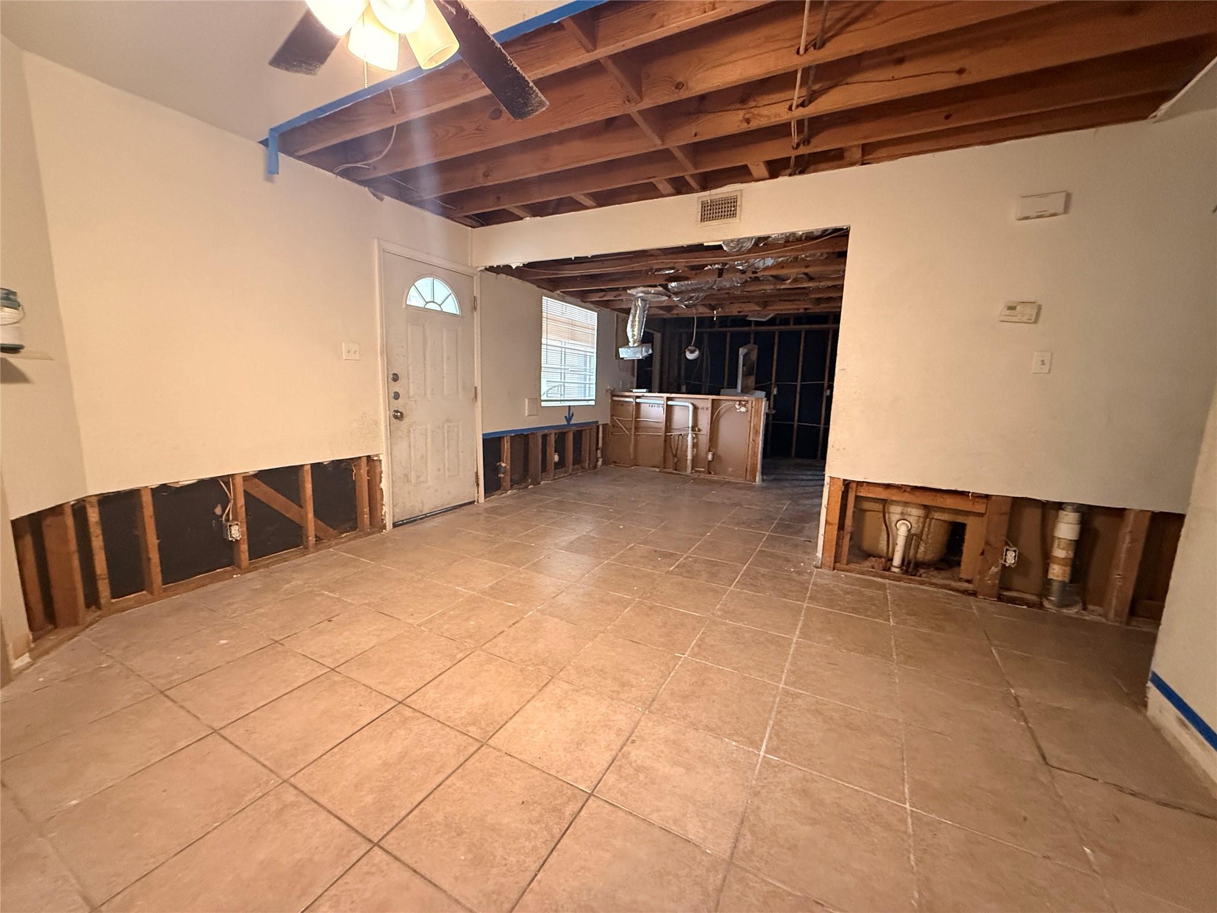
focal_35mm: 14
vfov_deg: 85.7
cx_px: 608
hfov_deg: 102.1
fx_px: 492
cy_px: 456
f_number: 2.2
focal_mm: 2.22
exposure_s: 1/40
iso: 1000
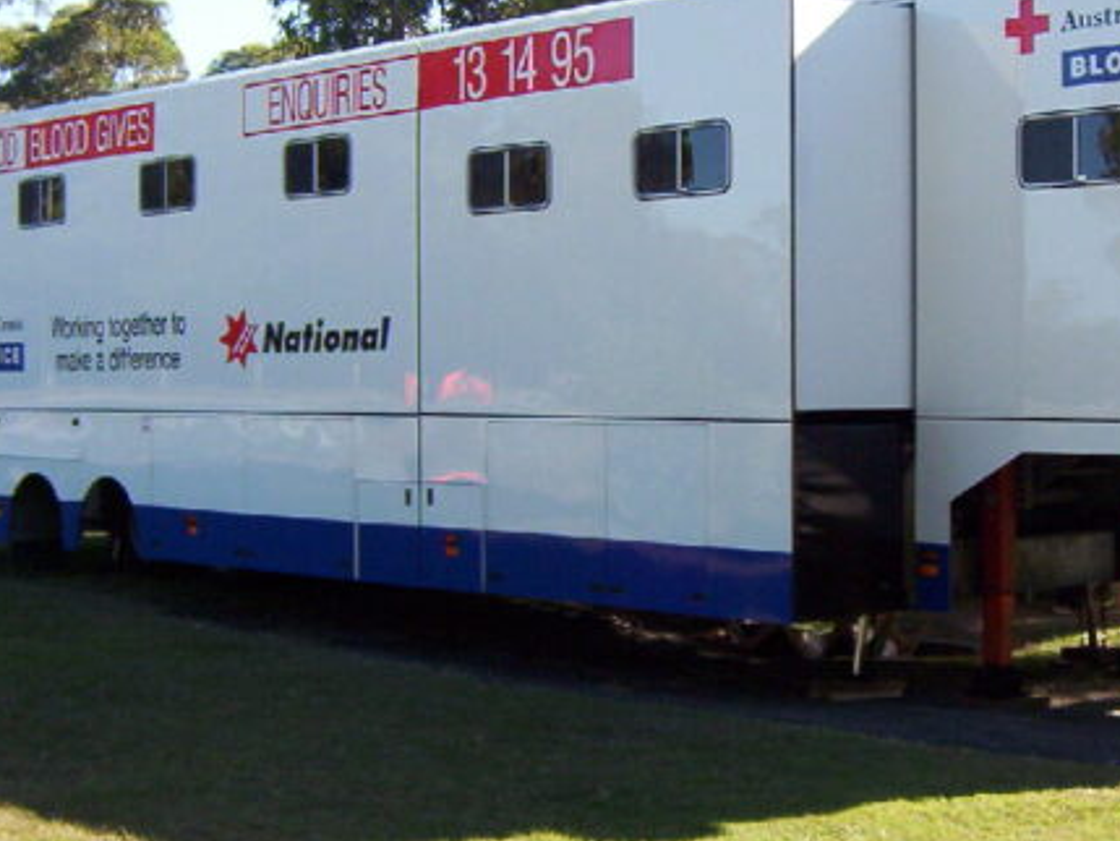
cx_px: 764
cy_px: 277
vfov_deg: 22.2
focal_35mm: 66
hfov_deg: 29.1
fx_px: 2136
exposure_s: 1/684
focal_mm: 5.54
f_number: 2.76
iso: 100
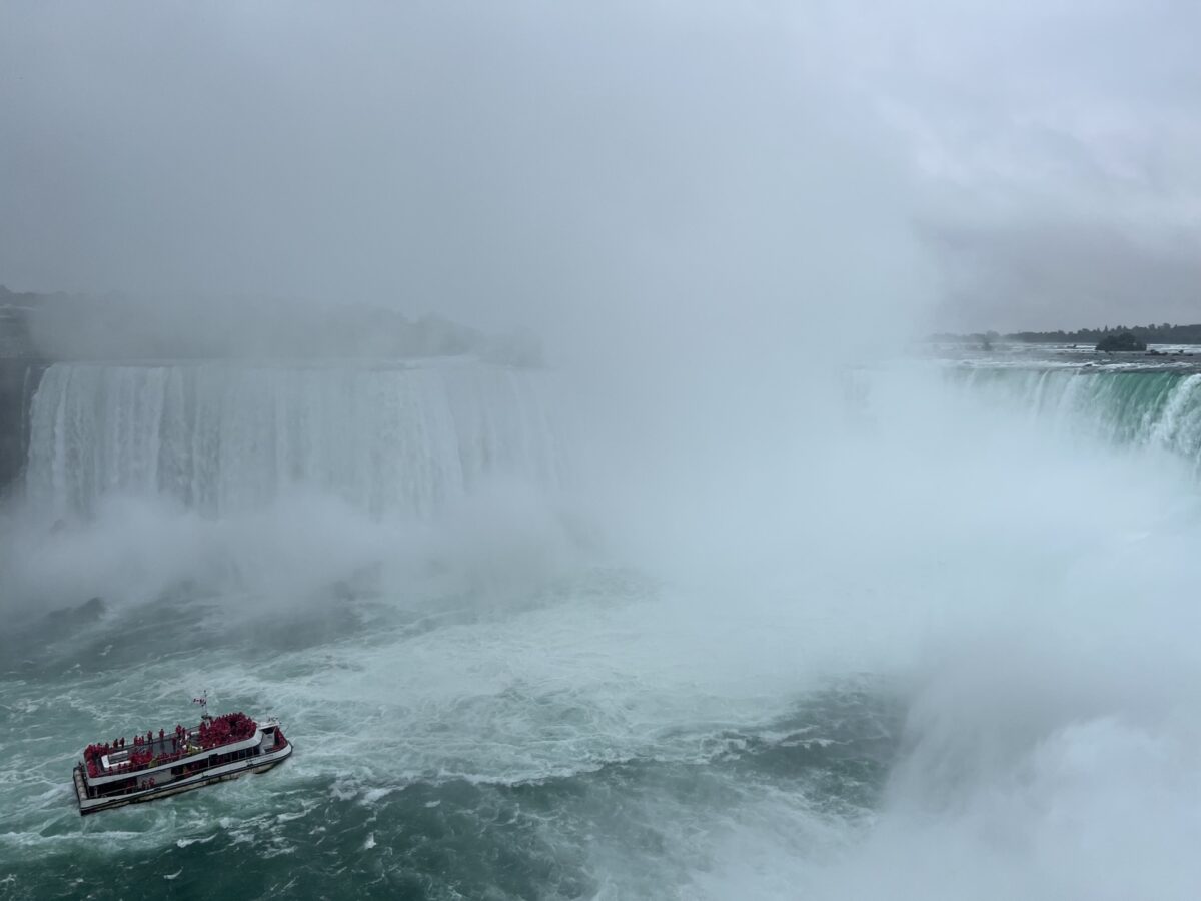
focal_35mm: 26
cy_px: 450
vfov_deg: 53.1
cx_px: 600
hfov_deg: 67.3
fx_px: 902
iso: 50
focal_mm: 5.7
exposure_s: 1/2165
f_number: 1.5
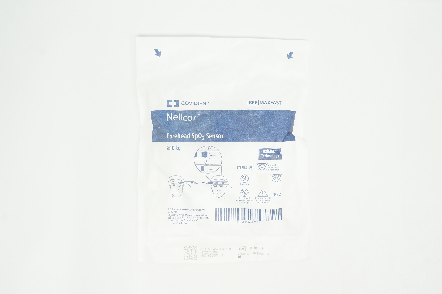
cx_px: 221
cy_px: 147
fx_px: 478
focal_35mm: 39
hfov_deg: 49.6
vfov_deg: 34.1
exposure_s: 1/15
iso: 400
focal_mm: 26
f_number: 11
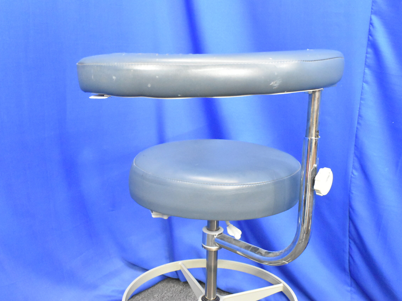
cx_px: 221
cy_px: 150
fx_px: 471
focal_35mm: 41
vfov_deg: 35.5
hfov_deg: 46.2
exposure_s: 1/40
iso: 11400
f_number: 8
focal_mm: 25
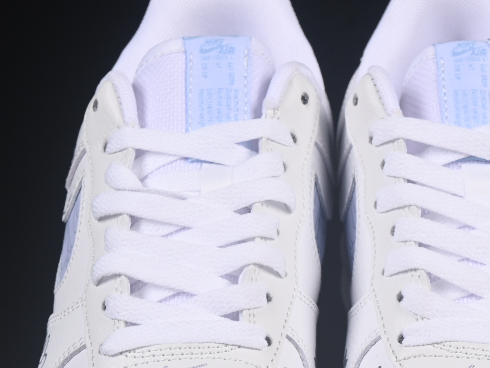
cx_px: 313
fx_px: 2774
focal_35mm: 196
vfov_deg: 7.5
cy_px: 388
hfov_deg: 10.1
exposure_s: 1/100
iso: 160
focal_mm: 50
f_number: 8
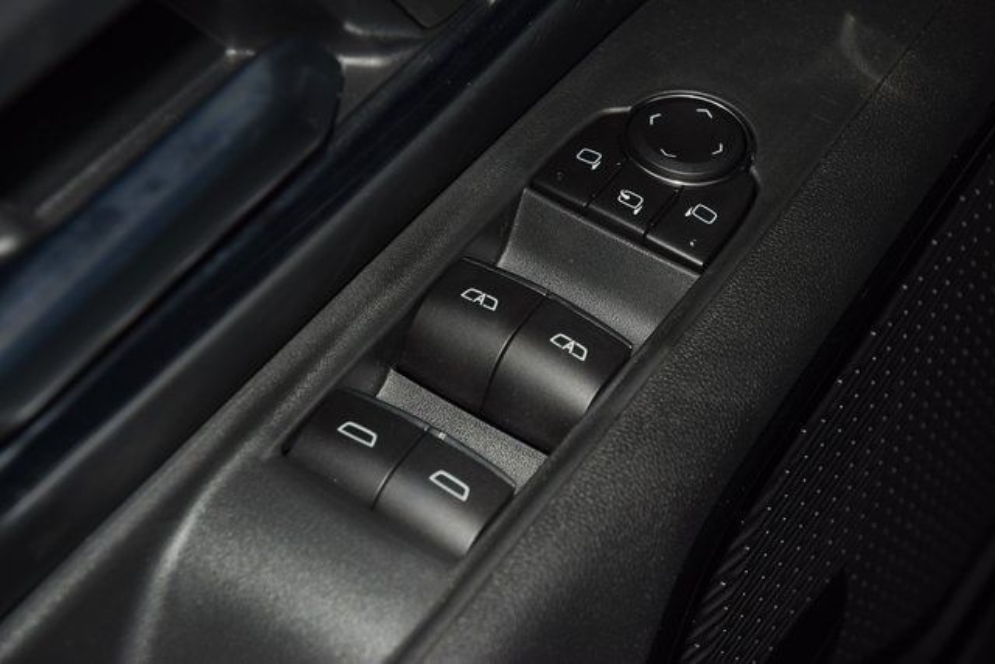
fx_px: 2903
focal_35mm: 105
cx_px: 498
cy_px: 332
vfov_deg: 13.0
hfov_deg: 19.5
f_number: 8
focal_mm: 70
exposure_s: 1/125
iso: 100
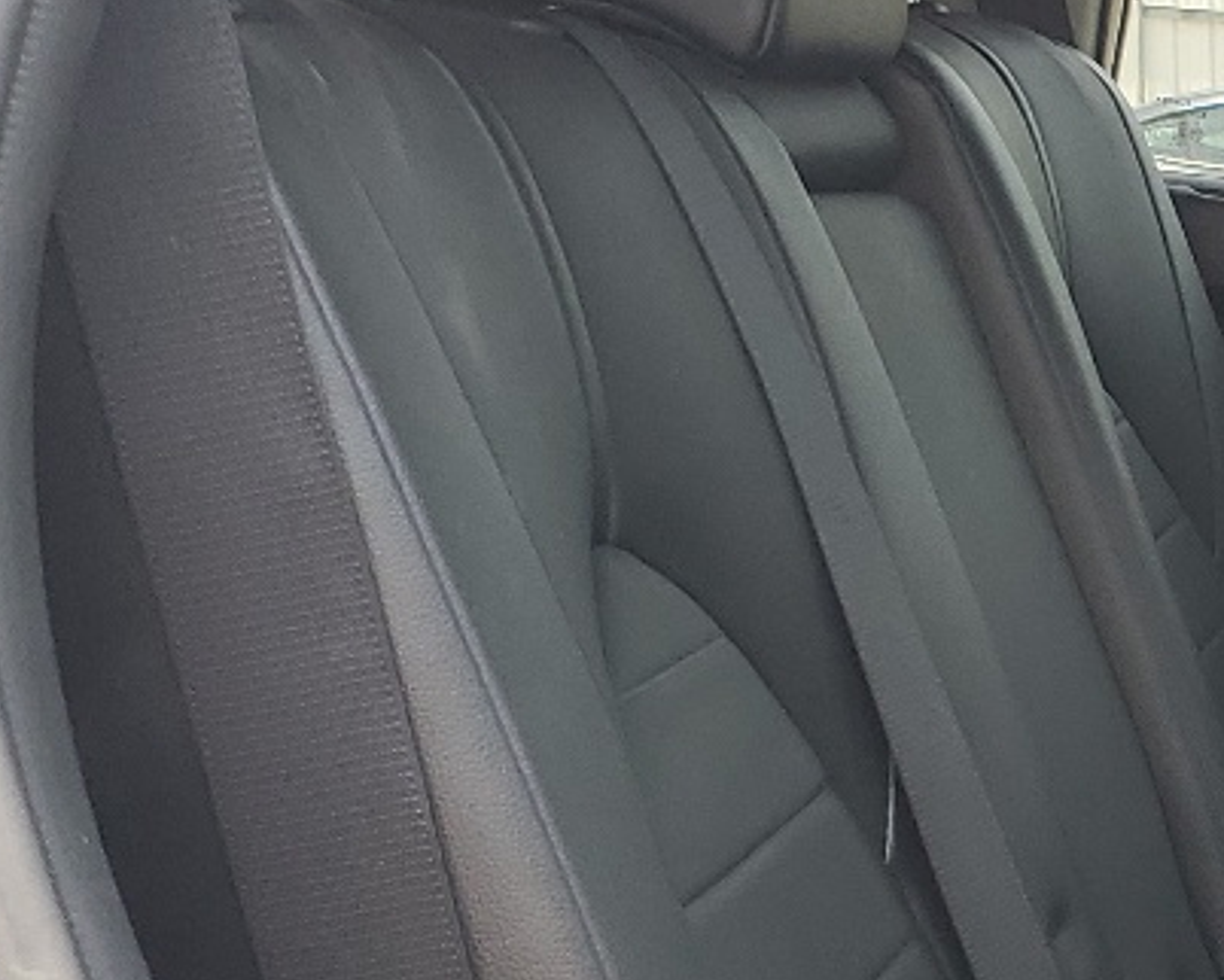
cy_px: 1065
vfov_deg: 14.9
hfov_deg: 17.0
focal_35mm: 101
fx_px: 3661
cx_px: 1906
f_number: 1.5
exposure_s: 1/213
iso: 50
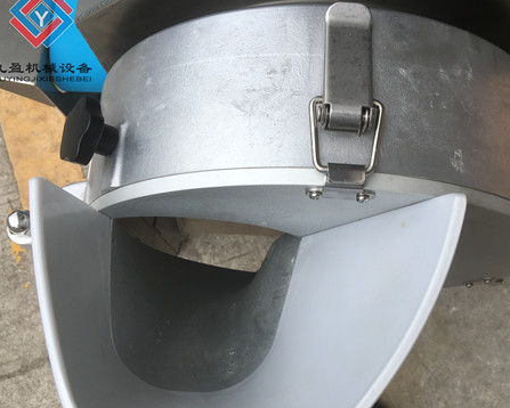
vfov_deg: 39.1
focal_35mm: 38
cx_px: 296
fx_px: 574
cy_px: 237
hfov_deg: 47.7
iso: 25
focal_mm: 4.15
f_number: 2.2
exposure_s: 1/769
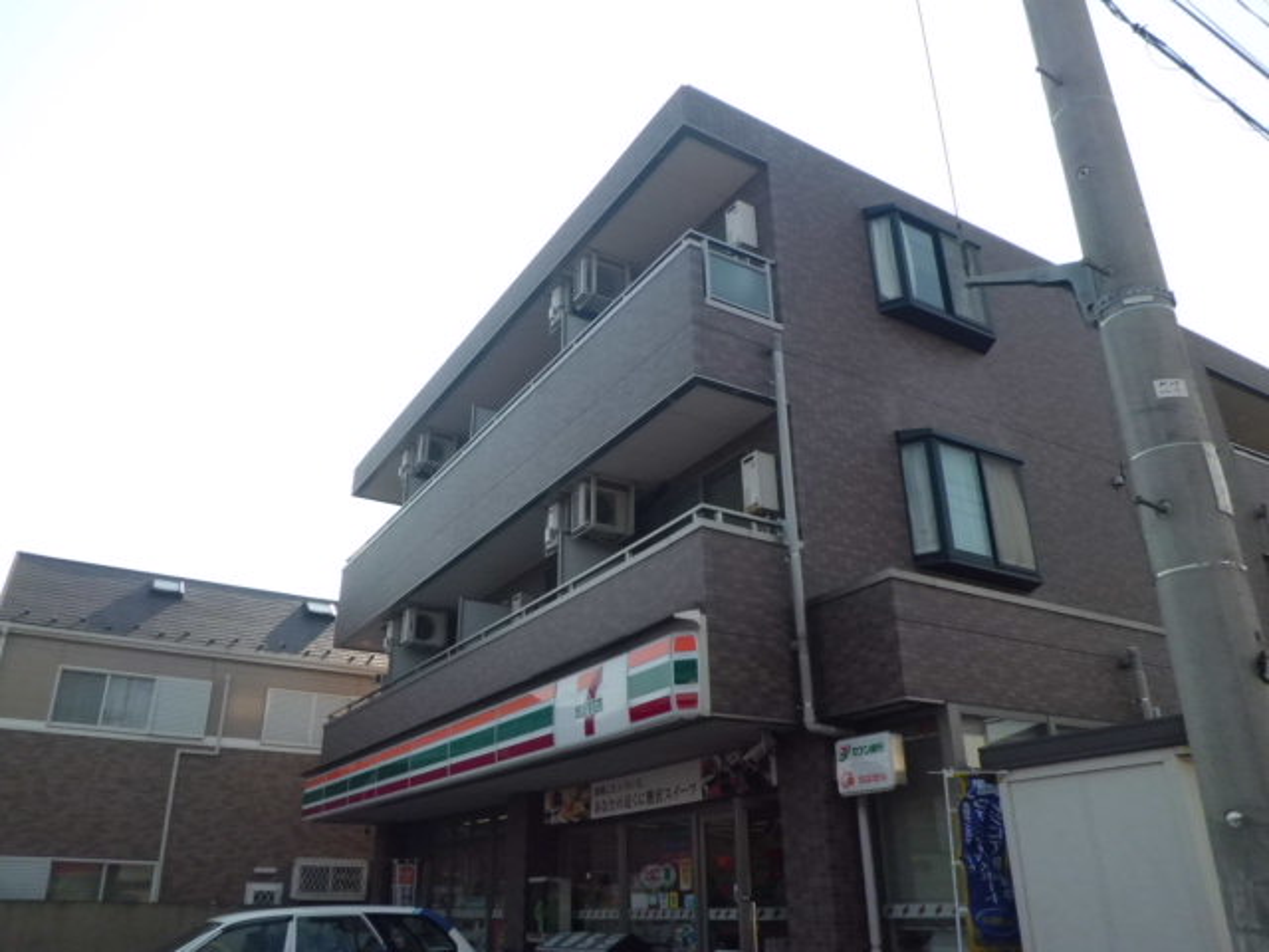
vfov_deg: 53.1
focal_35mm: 26
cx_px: 634
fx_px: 953
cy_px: 476
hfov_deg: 67.3
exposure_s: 1/250
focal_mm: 4.7
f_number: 7.9
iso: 200
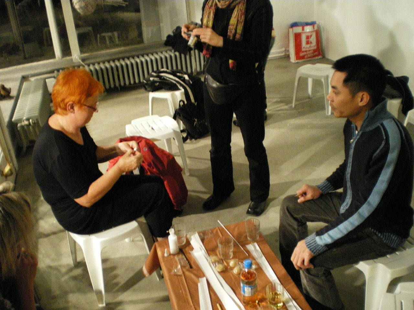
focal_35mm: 36
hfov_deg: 51.4
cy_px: 155
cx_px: 207
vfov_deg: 39.7
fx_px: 431
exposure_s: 1/8
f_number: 3.1
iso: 800
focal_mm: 6.3
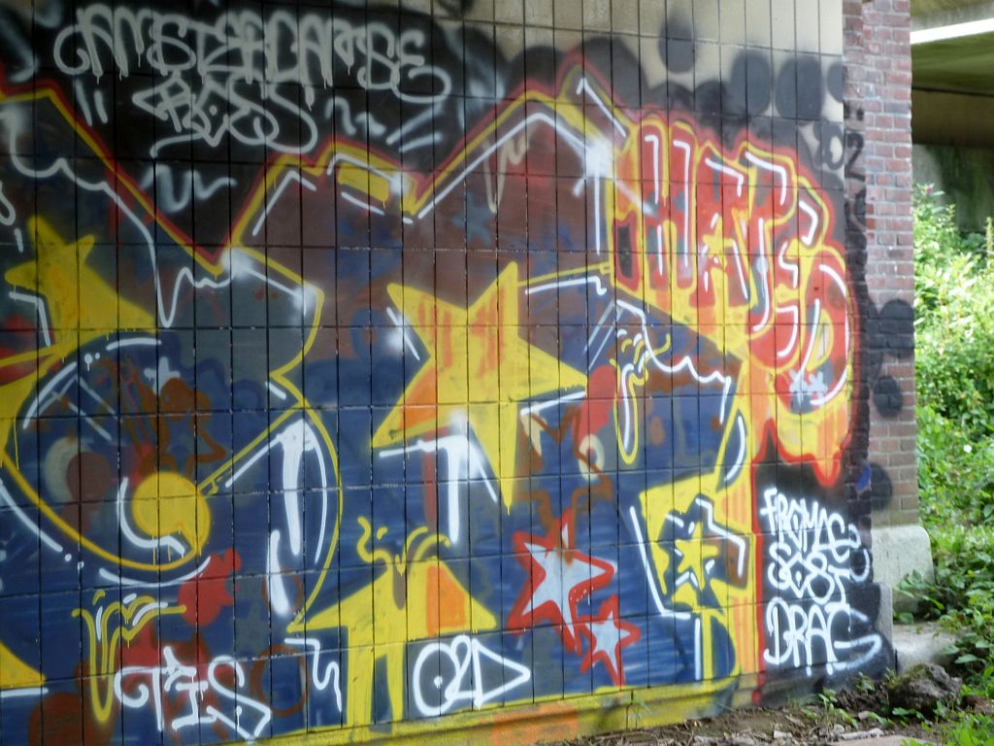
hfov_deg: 25.0
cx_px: 497
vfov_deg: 18.9
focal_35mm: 78
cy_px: 373
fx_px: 2240
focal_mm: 12.8
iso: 125
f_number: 4.2
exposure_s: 1/40
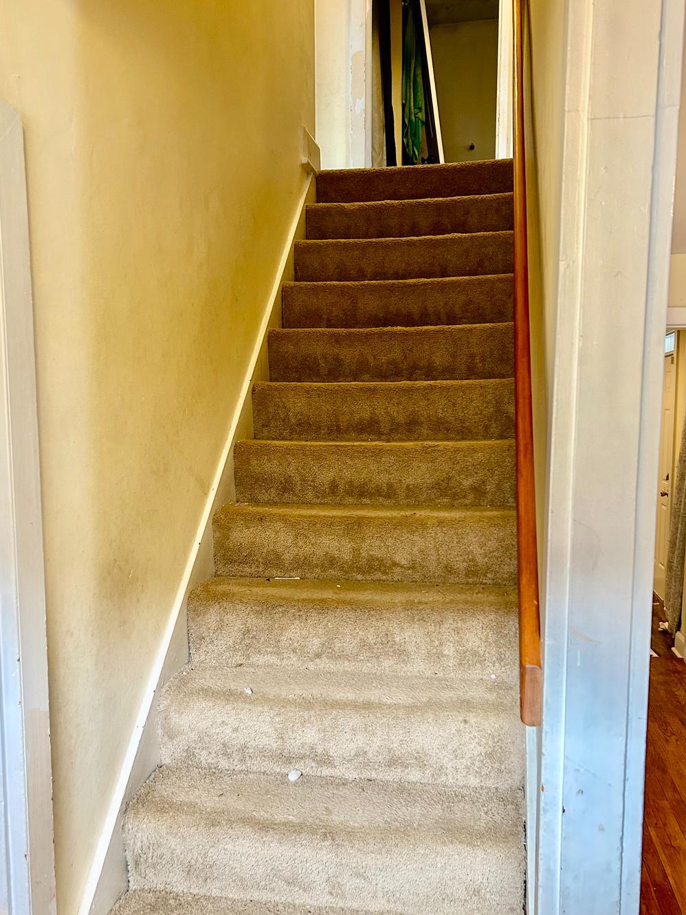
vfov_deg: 59.9
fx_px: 793
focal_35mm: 30
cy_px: 492
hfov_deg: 46.8
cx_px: 346
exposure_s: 1/60
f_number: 1.5
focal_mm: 5.7
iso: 160
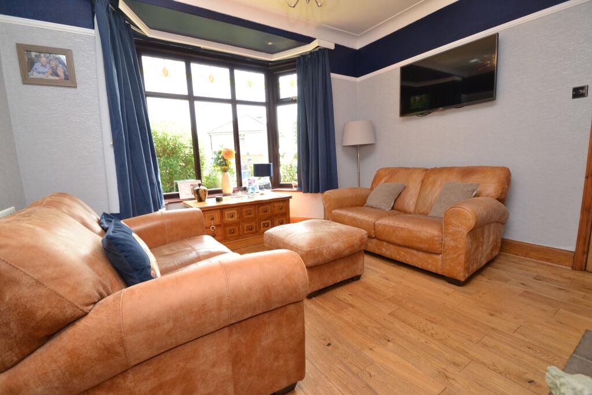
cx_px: 296
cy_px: 198
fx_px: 247
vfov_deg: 77.3
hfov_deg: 100.4
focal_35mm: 15
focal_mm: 10
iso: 400
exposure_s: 1/100
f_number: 4.5
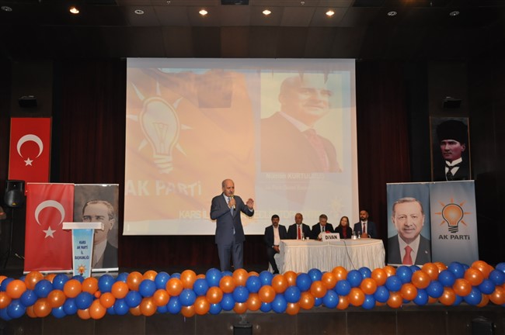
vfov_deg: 39.9
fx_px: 462
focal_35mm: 33
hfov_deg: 57.3
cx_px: 252
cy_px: 168
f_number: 3.8
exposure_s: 1/60
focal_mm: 22
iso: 800
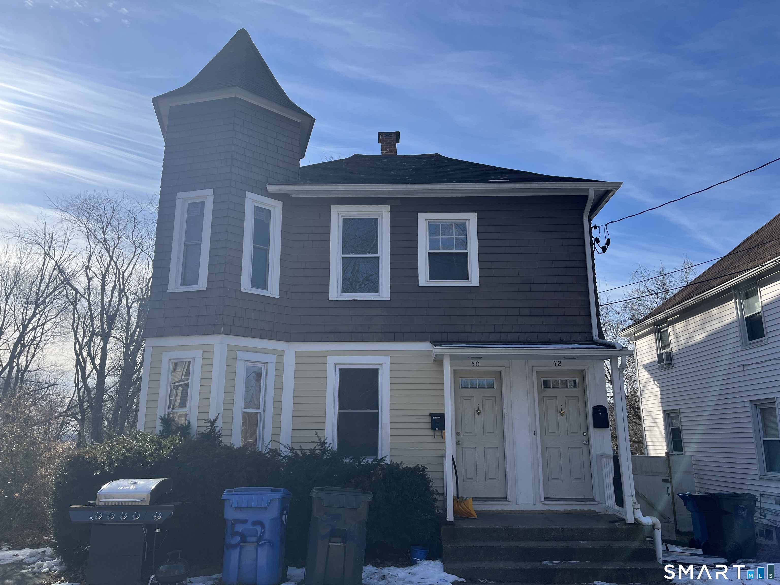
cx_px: 390
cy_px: 292
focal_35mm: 26
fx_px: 586
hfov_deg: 67.3
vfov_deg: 53.1
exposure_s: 1/3745
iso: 50
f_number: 1.6
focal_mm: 5.1
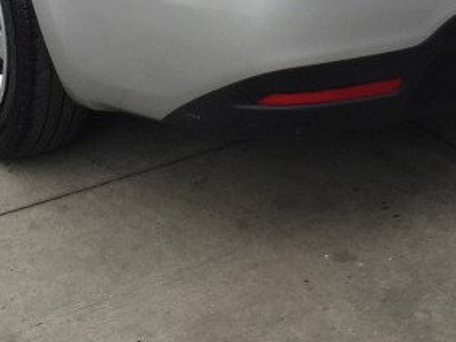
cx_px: 176
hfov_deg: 18.7
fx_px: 1383
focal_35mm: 105
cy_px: -152
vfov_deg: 13.4
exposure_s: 1/719
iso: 32
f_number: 2.2
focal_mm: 4.15
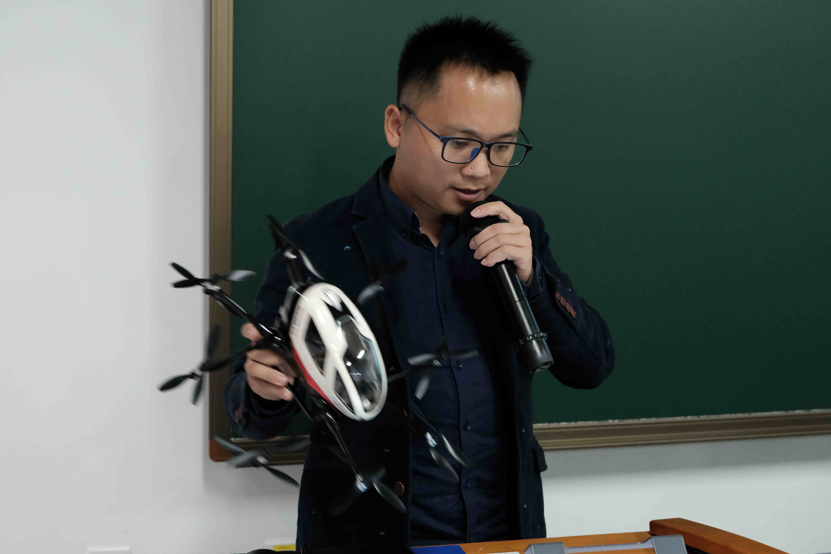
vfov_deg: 28.6
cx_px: 416
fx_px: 1085
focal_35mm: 47
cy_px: 277
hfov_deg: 41.9
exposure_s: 1/60
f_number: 4.7
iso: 4000
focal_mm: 31.4
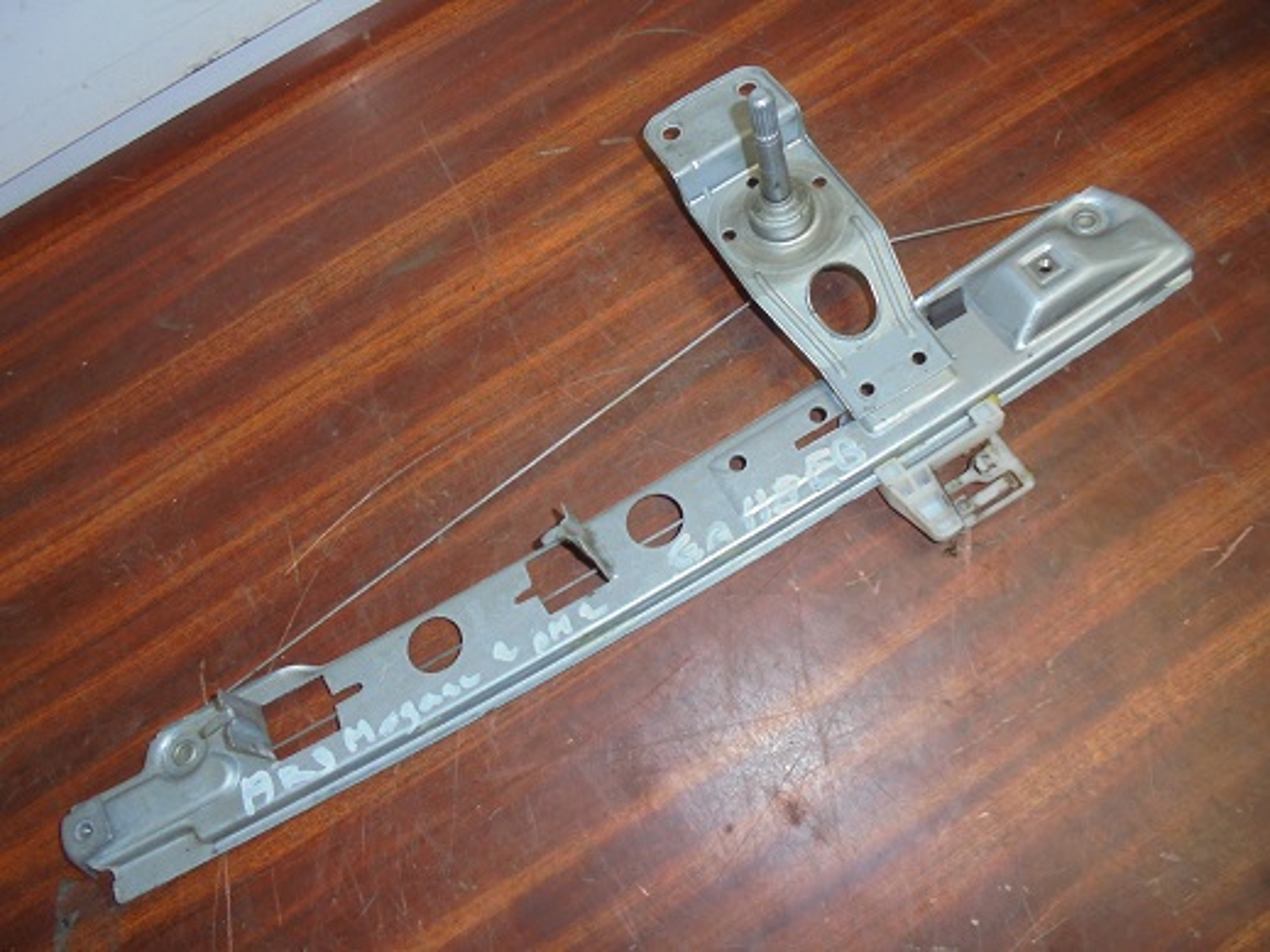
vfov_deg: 53.0
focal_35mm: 26
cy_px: 476
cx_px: 635
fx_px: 954
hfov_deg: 67.3
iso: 200
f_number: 3.5
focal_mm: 4.6
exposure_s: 1/30
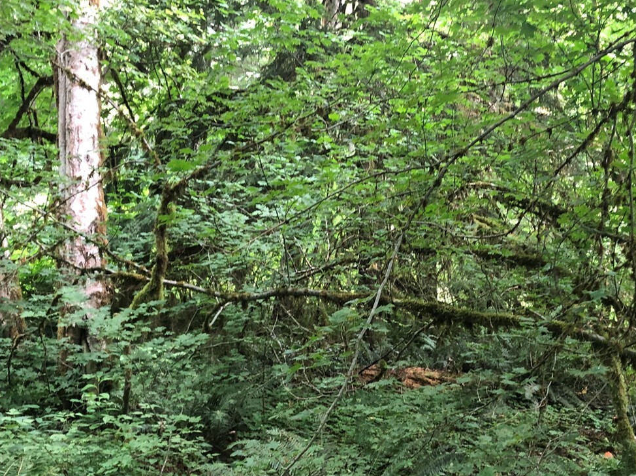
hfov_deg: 41.2
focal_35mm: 46
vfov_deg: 31.1
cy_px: 340
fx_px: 845
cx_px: 361
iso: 40
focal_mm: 3.99
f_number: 1.8
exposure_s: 1/17
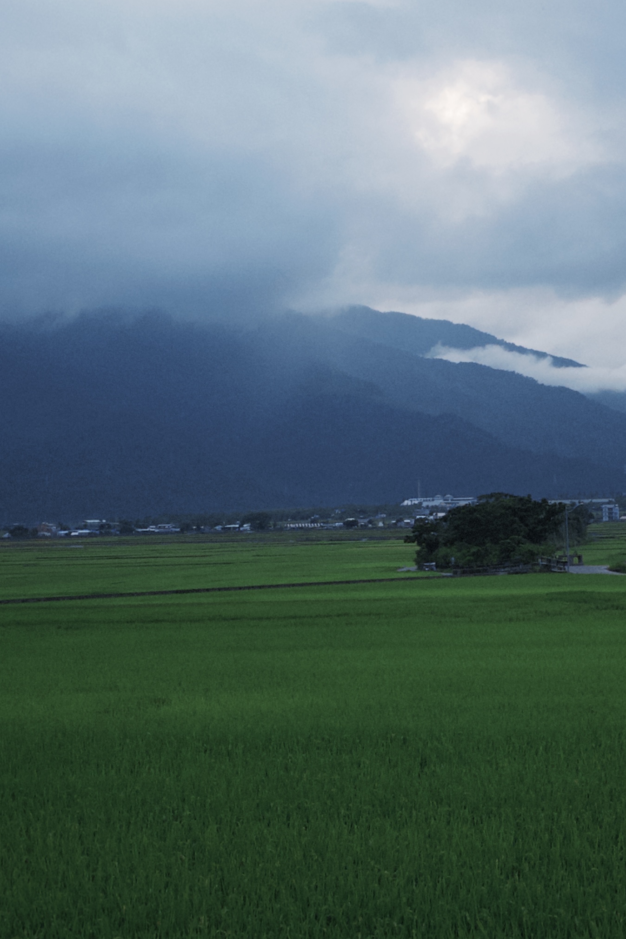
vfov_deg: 36.9
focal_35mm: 54
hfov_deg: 24.9
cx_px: 431
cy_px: 449
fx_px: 1408
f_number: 1.6
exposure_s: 1/2193
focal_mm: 5.96
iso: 50
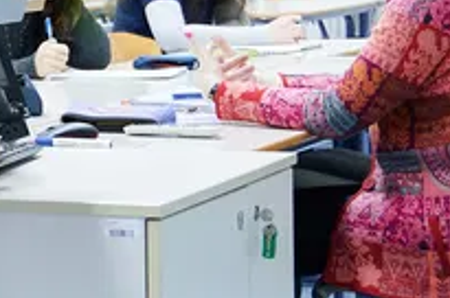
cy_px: 18
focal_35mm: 193
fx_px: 2409
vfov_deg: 7.1
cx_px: -358
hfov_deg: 10.1
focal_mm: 33
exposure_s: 1/20
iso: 200
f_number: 4
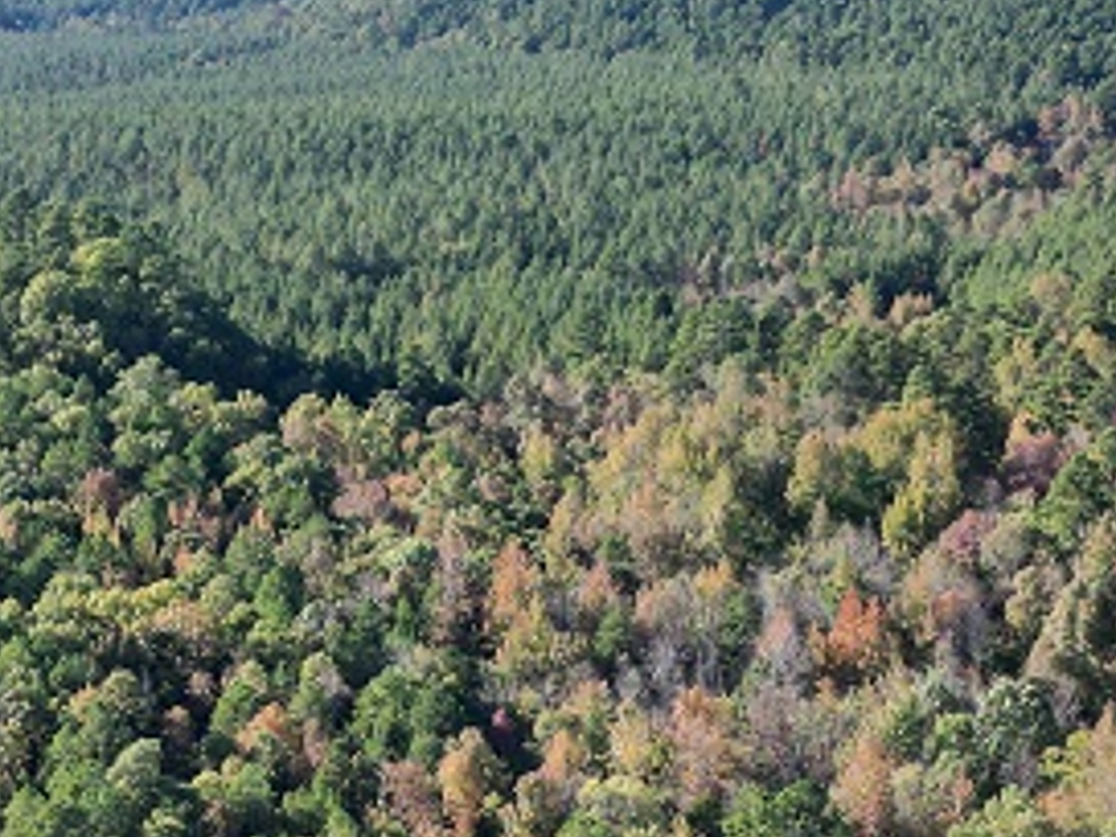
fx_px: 2869
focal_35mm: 89
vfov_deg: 16.3
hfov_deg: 22.0
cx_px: 521
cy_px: 829
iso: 100
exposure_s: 1/1250
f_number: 1.7
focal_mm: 6.72
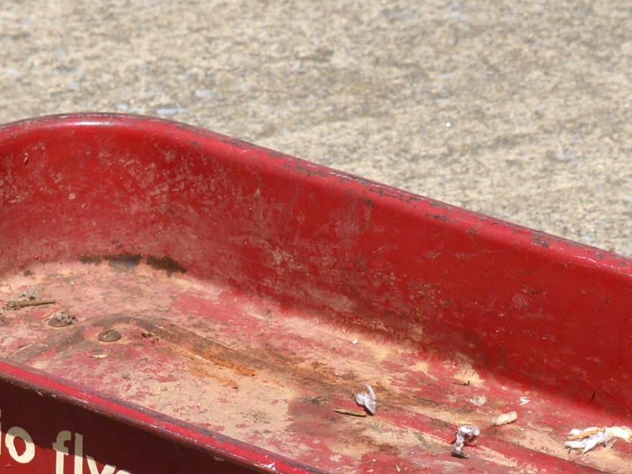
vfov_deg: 7.6
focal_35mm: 194
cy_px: 412
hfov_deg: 10.2
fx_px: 3541
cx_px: 378
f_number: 10
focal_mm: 40
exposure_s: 1/1250
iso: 200
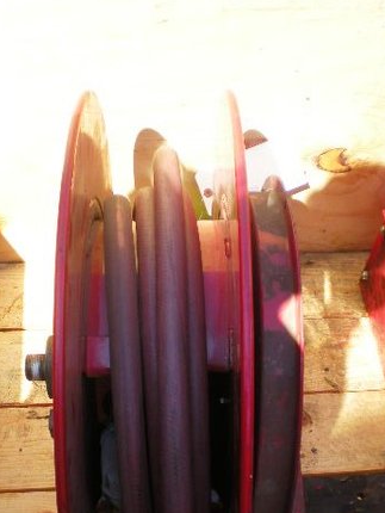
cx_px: 168
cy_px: 332
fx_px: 785
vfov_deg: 35.9
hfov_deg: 27.5
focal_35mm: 53
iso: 64
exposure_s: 1/276
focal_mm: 6.3
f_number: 3.1
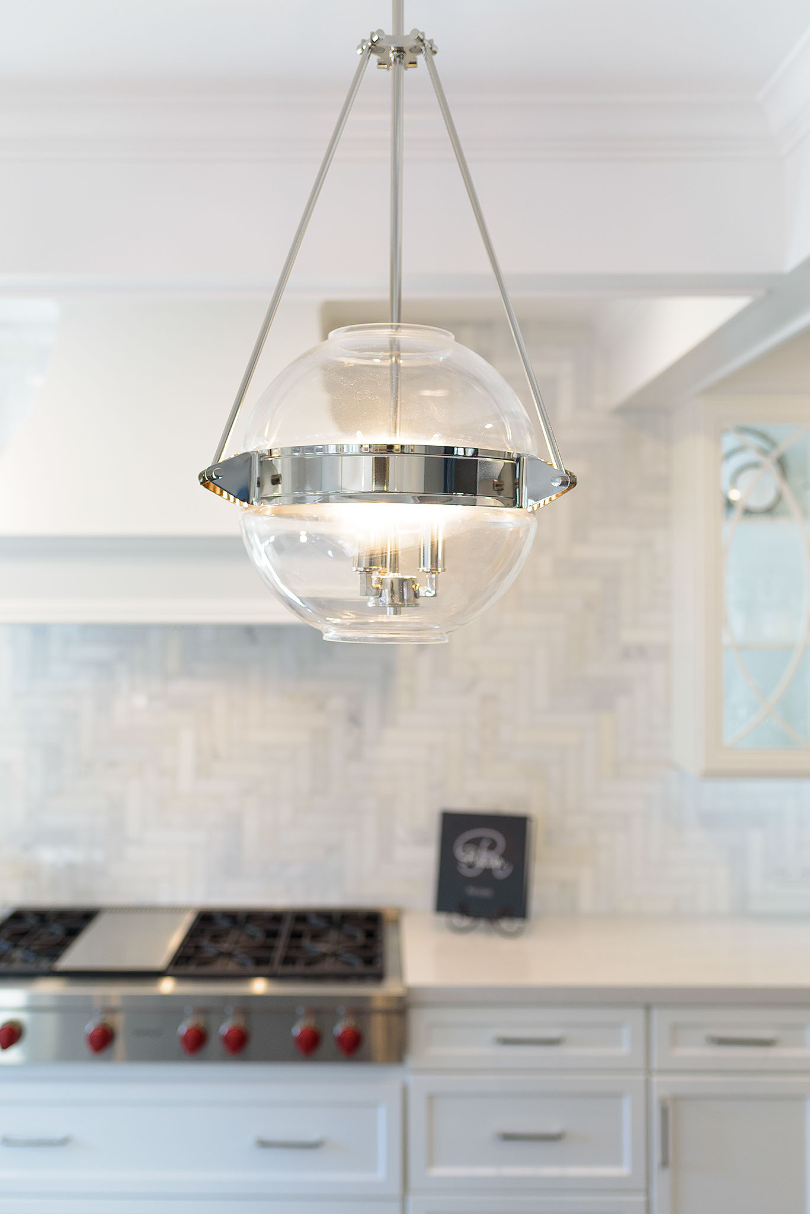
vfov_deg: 54.4
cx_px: 405
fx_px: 1180
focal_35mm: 35
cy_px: 607
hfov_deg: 37.9
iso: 100
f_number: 2.8
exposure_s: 1/100
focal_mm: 35
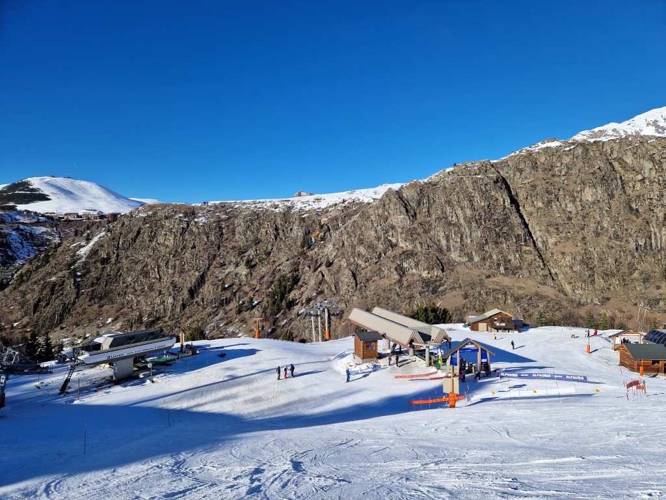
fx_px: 443
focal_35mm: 23
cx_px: 333
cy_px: 250
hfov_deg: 73.9
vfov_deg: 58.9
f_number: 1.8
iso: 50
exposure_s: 1/1888
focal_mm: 5.4
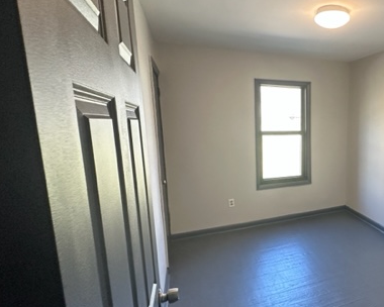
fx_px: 261
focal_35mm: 23
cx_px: 304
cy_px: 158
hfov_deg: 66.3
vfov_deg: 60.9
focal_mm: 2.22
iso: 250
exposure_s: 1/120
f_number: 2.2
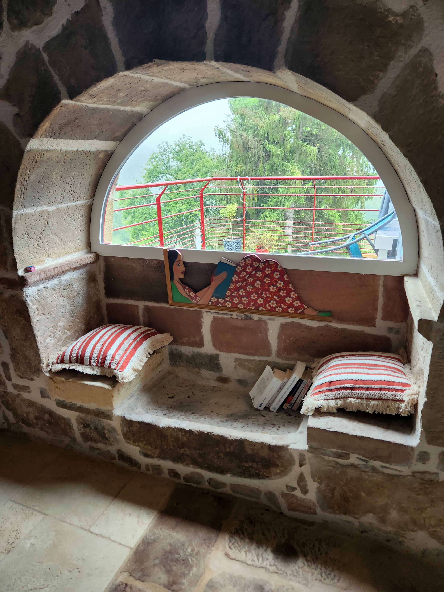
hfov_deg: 58.9
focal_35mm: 23
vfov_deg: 73.9
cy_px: 296
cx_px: 222
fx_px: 393
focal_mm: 5.4
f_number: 1.8
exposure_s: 1/100
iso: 160
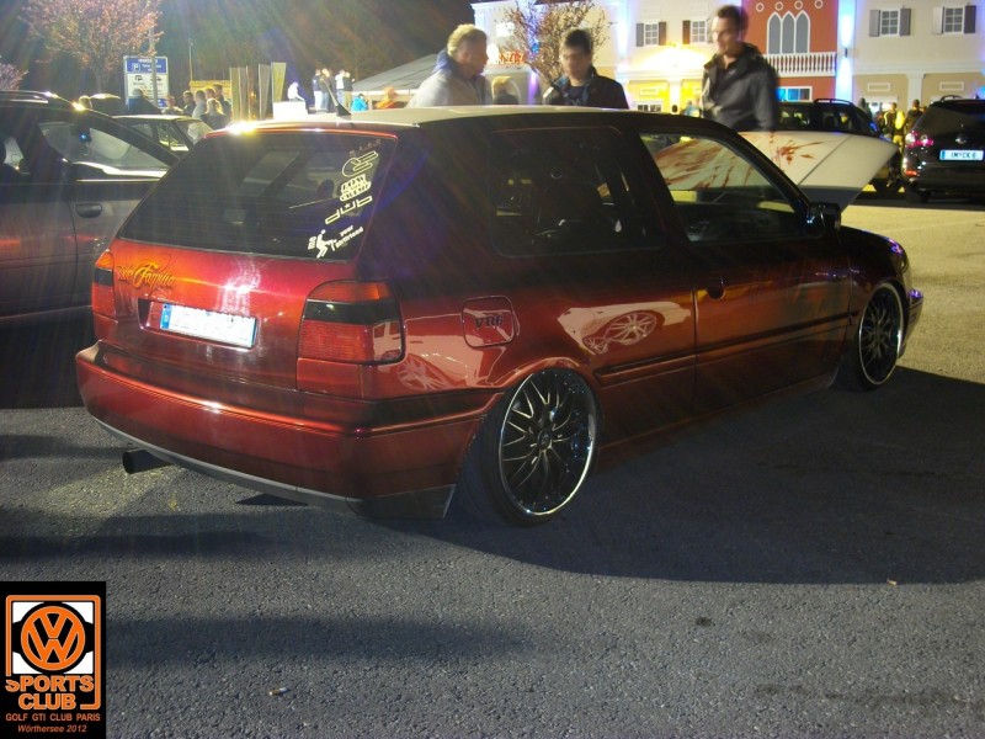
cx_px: 492
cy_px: 370
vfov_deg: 34.3
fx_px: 1195
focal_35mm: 42
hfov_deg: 44.8
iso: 133
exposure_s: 2
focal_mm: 7.1
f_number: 3.2
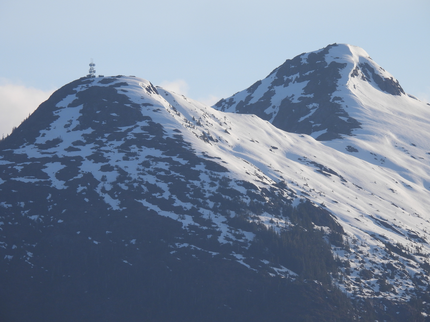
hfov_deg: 4.0
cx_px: 215
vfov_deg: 3.0
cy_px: 161
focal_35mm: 500
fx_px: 6211
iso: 100
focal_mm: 89.2
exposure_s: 1/640
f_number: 5
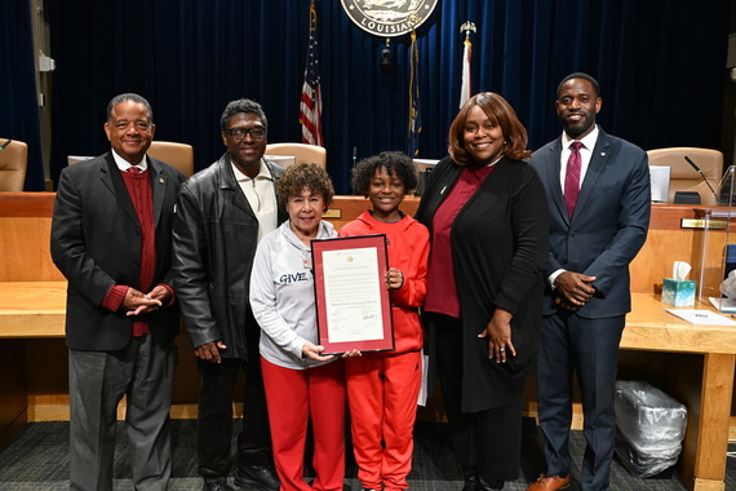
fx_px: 695
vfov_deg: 38.9
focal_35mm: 34
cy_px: 246
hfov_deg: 55.8
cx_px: 368
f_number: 4
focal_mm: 34
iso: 1000
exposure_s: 1/40
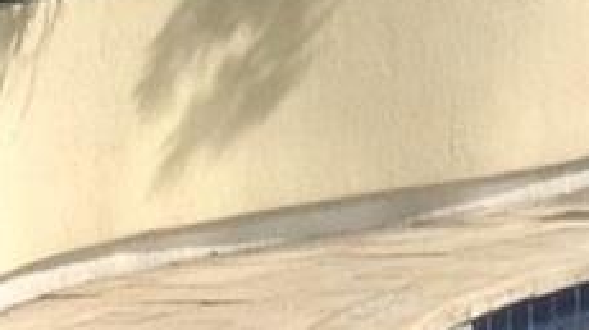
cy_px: -701
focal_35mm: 265
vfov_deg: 4.4
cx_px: 2000
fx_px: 4136
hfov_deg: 7.0
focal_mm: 4.28
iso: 50
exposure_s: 1/2519
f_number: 2.4
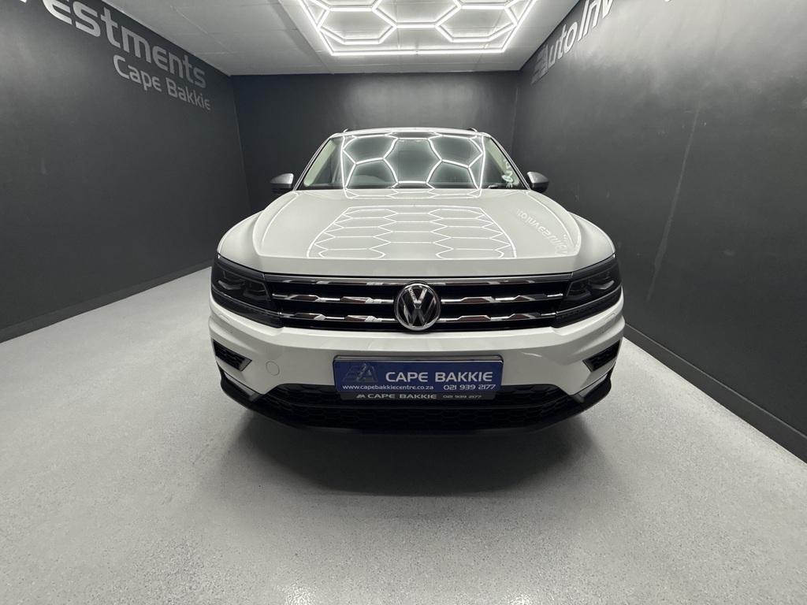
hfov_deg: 102.1
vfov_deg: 85.7
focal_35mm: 14
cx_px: 404
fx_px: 326
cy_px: 302
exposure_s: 1/100
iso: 100
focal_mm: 2.22
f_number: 2.2
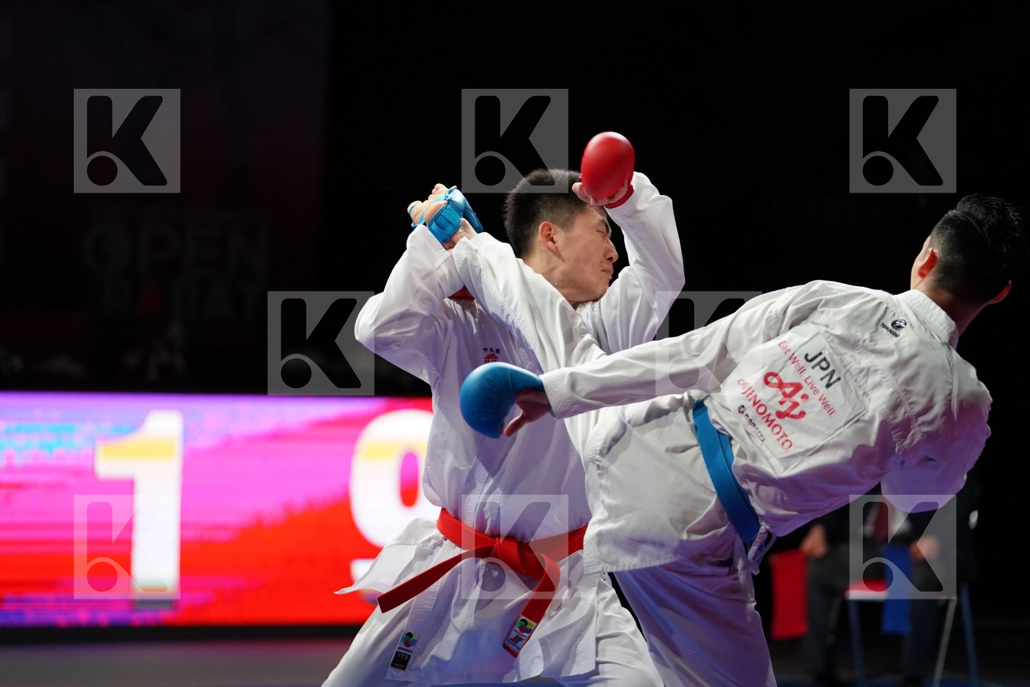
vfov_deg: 8.9
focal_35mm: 154
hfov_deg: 13.3
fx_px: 4406
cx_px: 515
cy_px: 344
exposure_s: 1/1000
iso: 3200
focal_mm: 154
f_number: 2.8
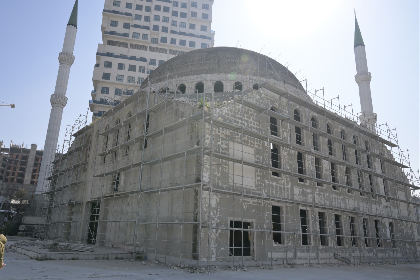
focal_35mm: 24
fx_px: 280
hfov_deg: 73.7
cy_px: 140
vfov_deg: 53.1
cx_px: 210
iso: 200
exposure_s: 1/200
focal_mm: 24
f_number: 13
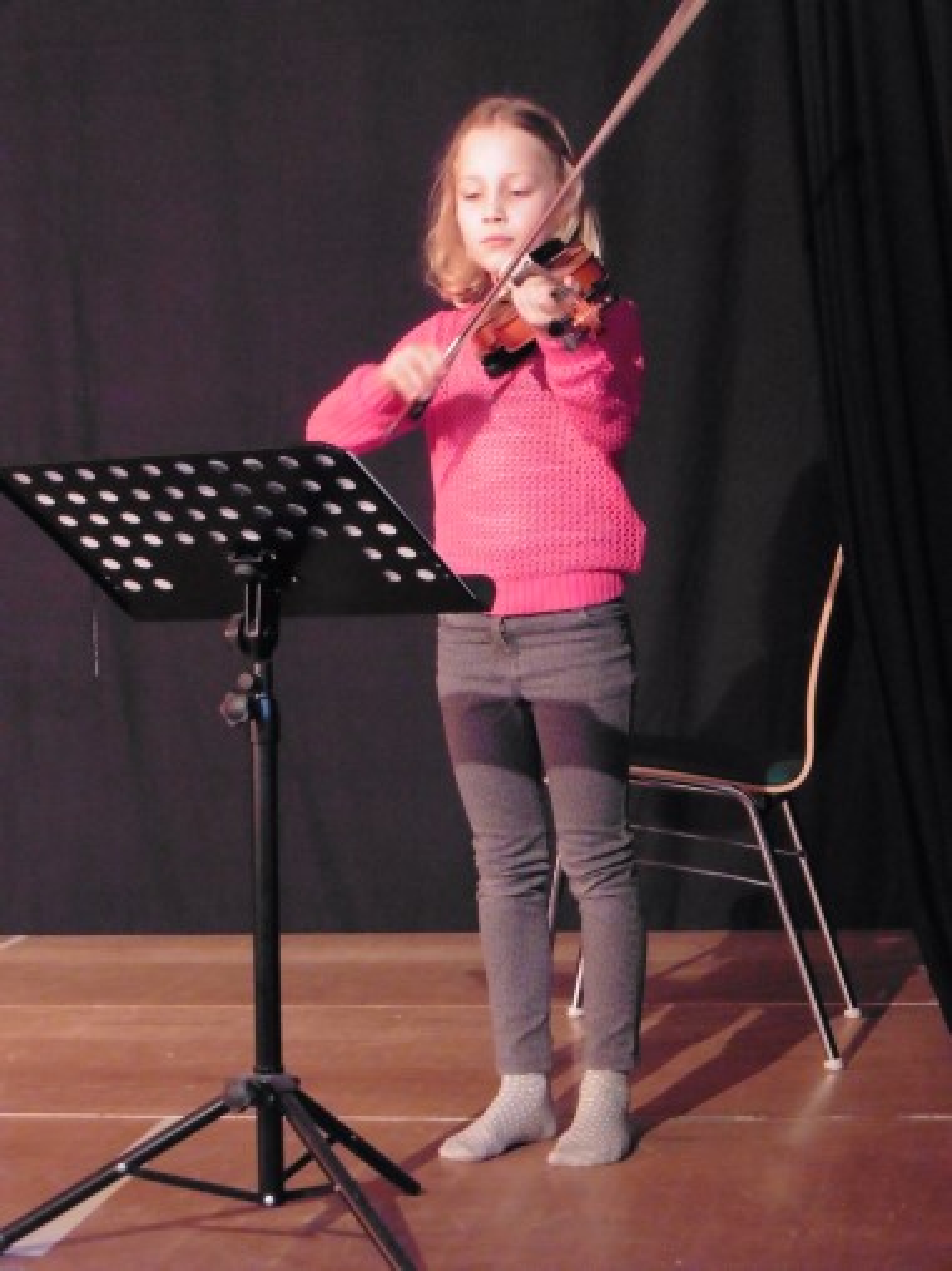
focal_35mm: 90
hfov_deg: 16.4
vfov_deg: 21.8
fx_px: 3302
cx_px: 476
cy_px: 636
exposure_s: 1/30
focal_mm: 16.1
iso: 1600
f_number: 5.2
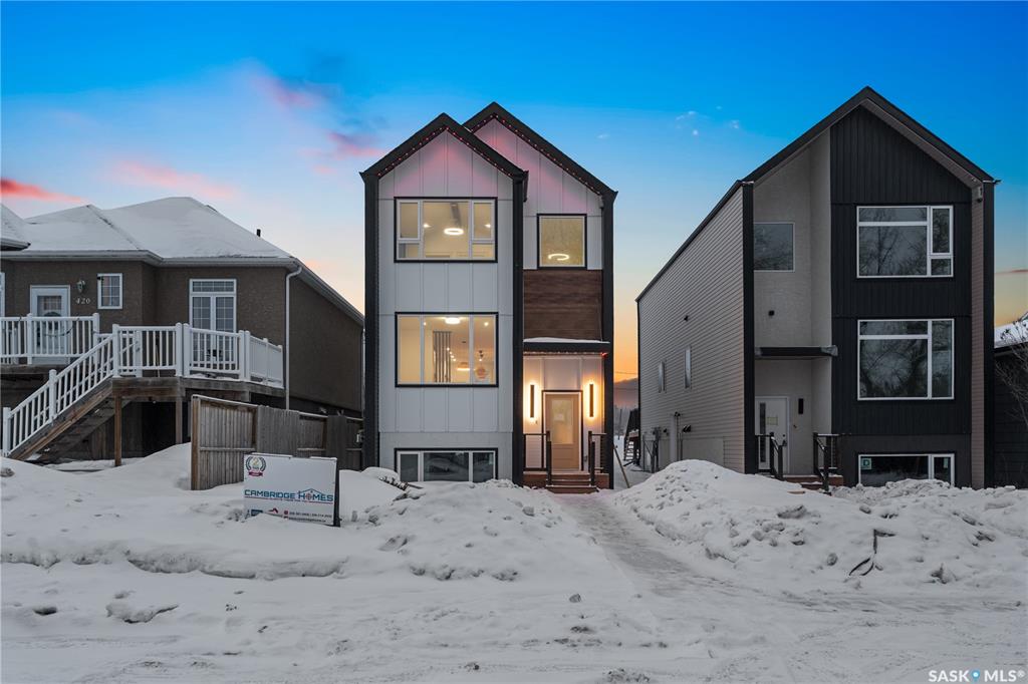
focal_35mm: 24
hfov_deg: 73.8
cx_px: 514
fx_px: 685
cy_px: 342
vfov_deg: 53.1
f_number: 8
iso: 200
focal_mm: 24
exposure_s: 1/3
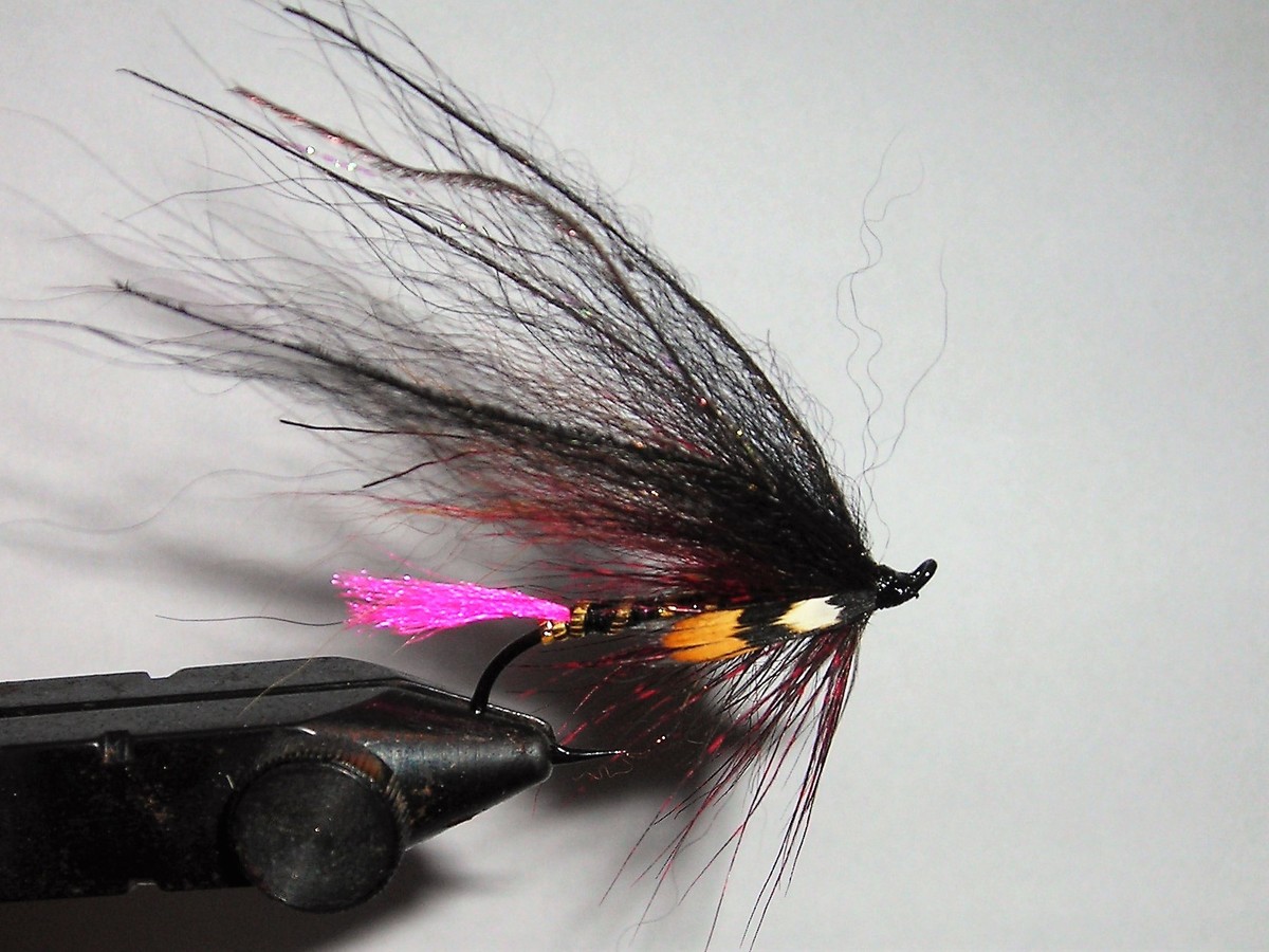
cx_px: 634
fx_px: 1393
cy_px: 476
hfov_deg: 49.0
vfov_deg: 37.7
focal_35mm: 38
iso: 50
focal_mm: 6.3
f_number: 6.4
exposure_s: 1/60.1
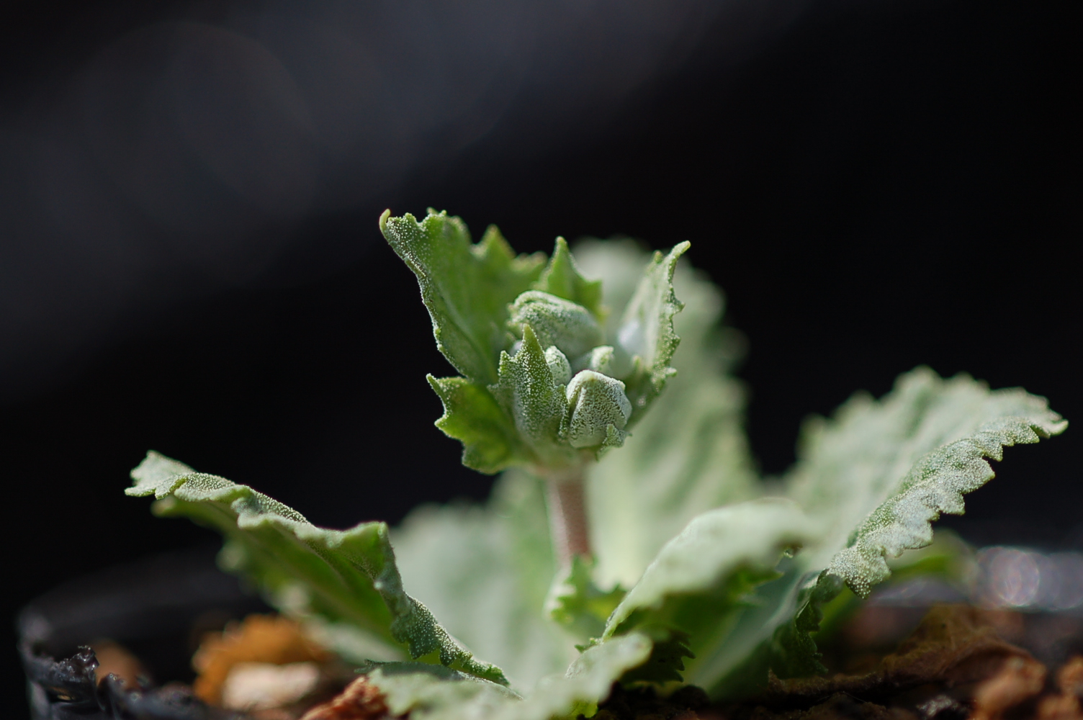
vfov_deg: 8.7
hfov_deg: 13.1
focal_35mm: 158
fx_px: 4734
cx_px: 542
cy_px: 360
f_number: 3.5
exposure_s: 1/2500
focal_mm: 105
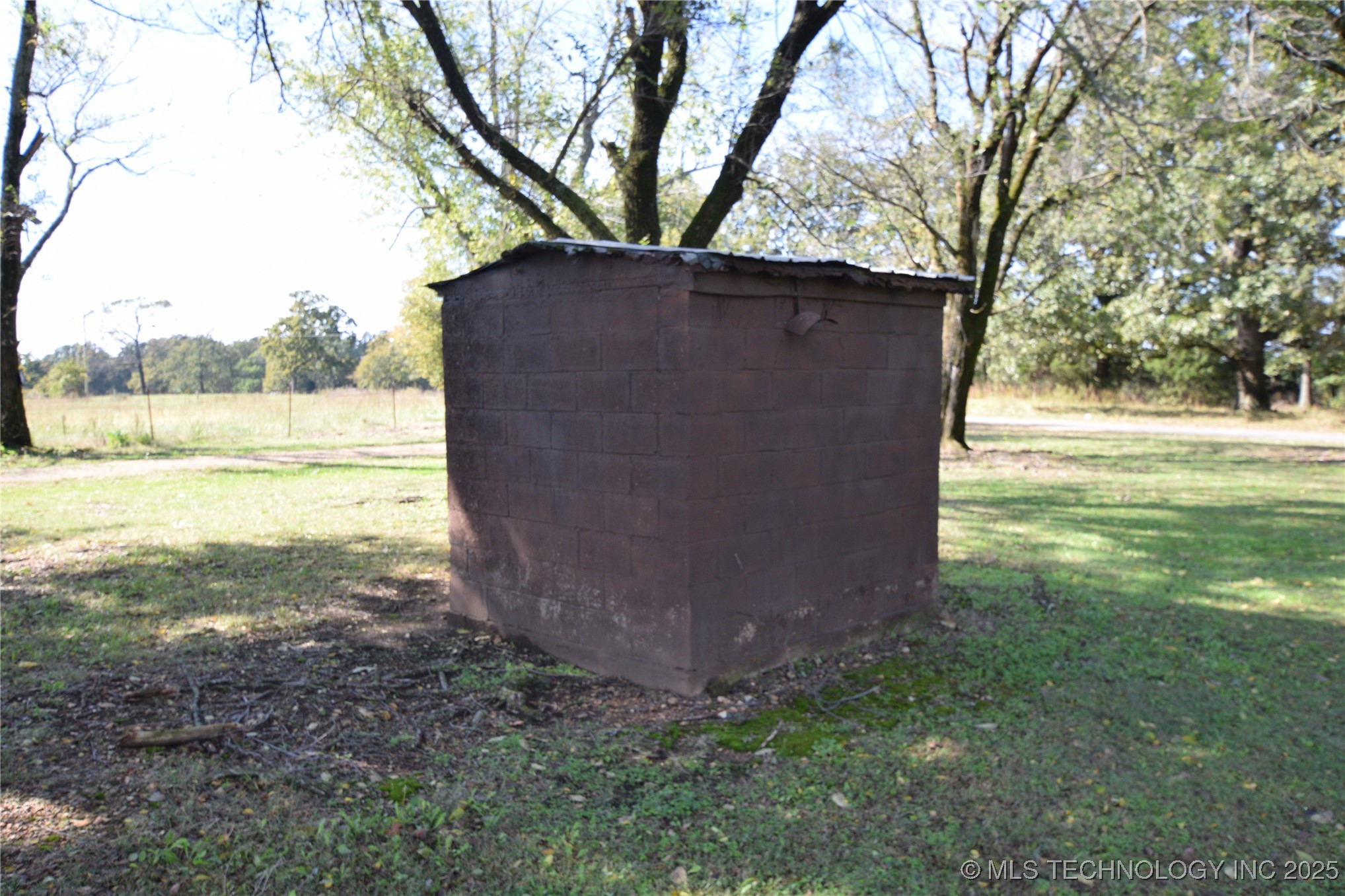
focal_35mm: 30
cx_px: 672
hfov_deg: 61.9
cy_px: 448
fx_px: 1121
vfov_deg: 43.6
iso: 400
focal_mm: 20
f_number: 7.1
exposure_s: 1/200
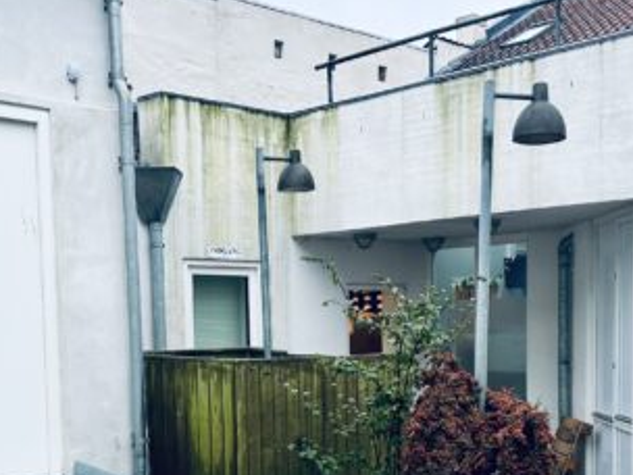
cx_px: 312
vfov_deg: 26.0
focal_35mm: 55
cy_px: 396
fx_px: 1006
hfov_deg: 34.9
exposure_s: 1/121
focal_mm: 6.86
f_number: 1.78
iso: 64
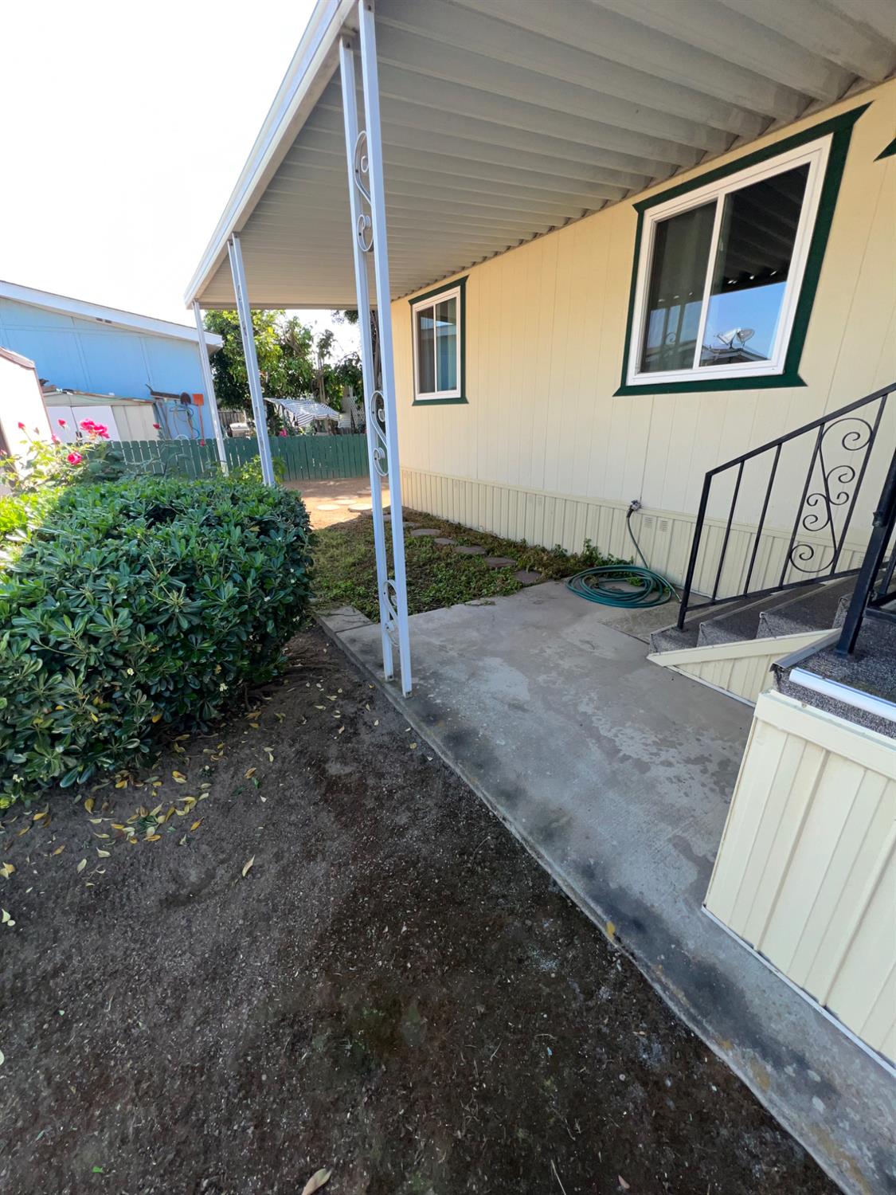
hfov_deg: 89.9
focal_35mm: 13
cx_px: 448
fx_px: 449
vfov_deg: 106.2
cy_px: 598
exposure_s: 1/345
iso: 25
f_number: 1.8
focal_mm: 1.57
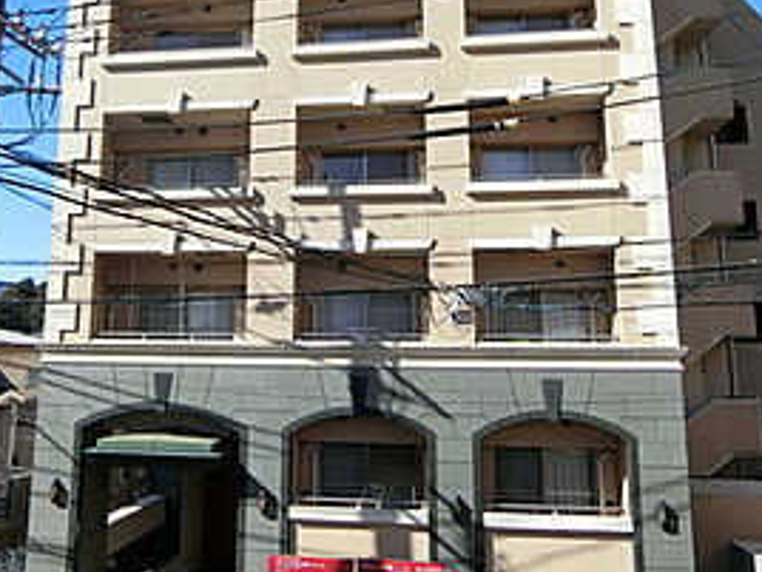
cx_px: 318
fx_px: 792
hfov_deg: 51.1
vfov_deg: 39.4
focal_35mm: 36
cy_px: 209
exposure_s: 1/160
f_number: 6.9
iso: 80
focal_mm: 4.06
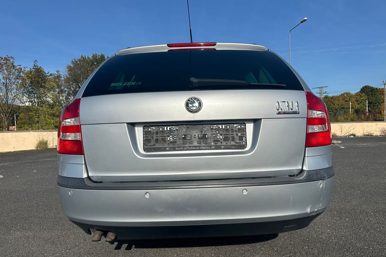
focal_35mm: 26
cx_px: 196
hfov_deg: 69.4
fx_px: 279
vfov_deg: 49.5
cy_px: 139
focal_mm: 6.86
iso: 80
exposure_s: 1/8197
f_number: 1.78
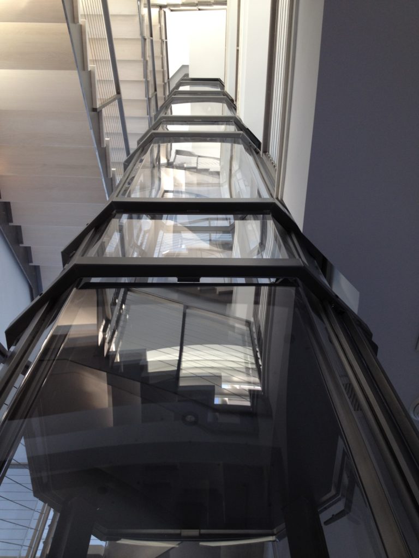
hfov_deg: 40.7
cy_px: 279
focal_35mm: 35
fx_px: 565
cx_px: 210
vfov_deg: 52.6
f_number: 2.4
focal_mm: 4.28
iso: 64
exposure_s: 1/40
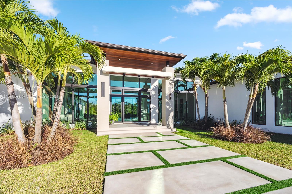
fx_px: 113
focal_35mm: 14
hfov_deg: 104.3
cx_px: 146
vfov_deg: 81.1
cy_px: 97
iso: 200
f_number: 6.3
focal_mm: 14
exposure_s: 1/1600
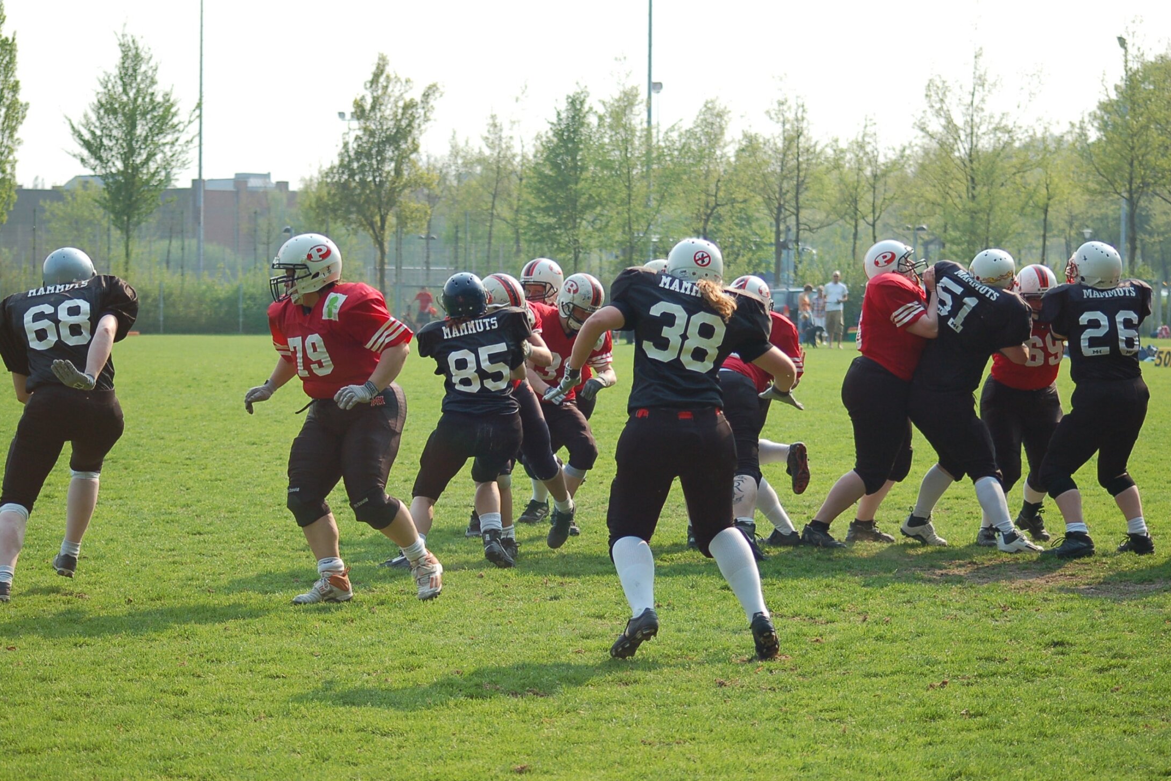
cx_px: 592
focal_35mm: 106
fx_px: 3448
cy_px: 390
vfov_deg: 12.9
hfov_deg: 19.3
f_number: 4
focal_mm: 70
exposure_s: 1/1000
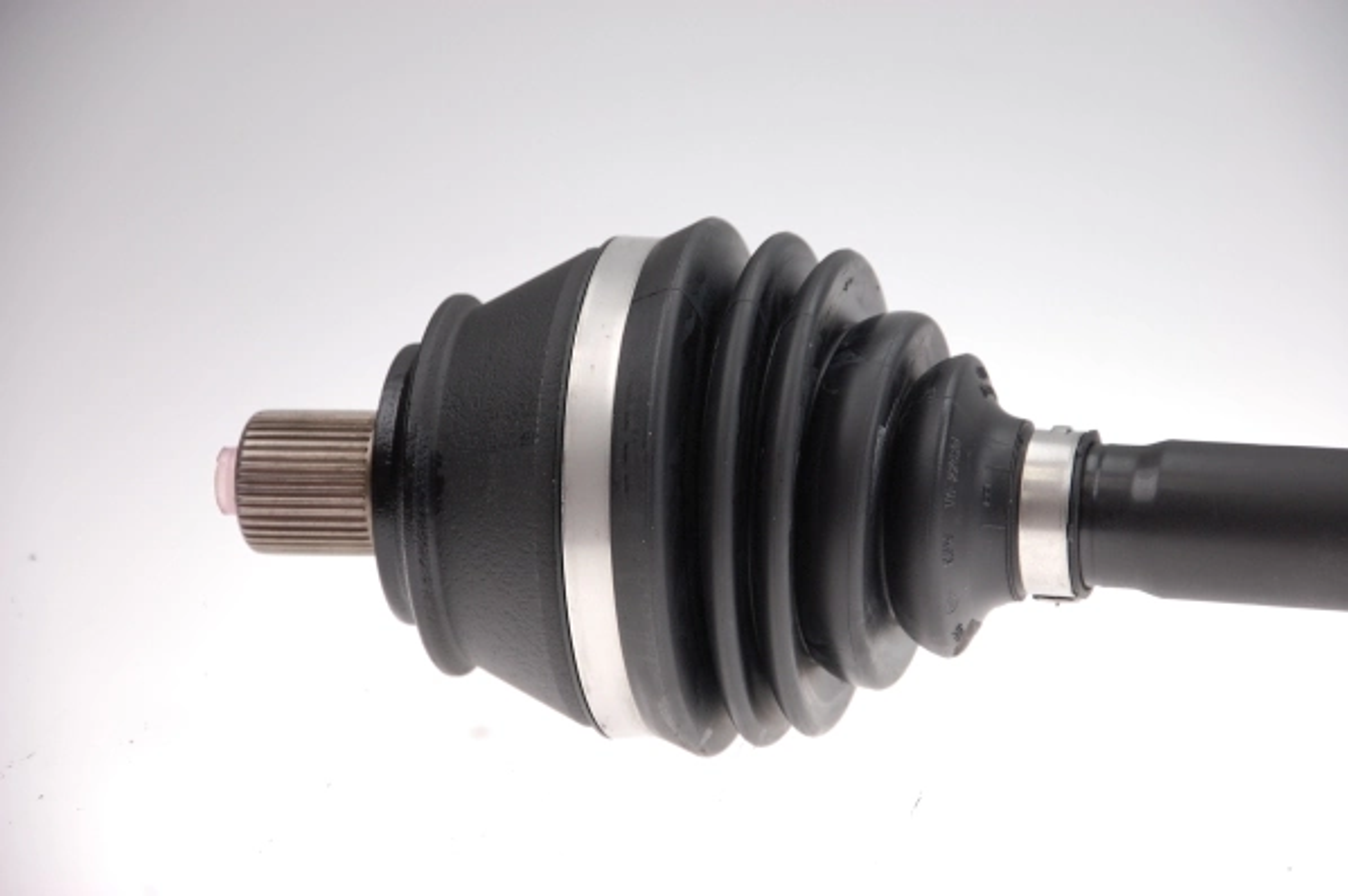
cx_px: 674
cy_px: 448
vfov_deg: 8.7
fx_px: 5894
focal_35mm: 158
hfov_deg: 13.0
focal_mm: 105
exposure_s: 1/200
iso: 400
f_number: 5.6
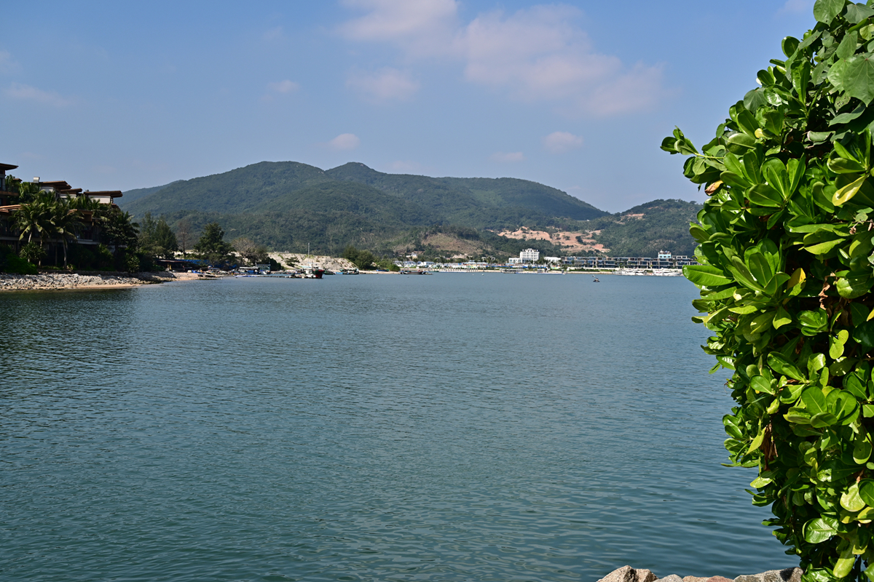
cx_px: 437
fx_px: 838
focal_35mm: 34
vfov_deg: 38.4
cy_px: 291
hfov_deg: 55.1
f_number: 8
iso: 125
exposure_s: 1/320
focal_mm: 34.5
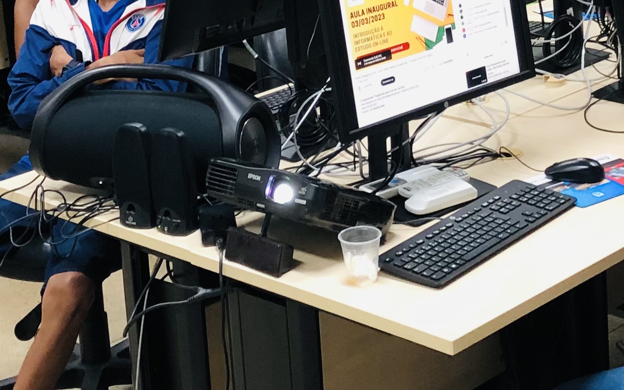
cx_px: 412
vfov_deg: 13.8
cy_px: -7
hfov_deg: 22.2
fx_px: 1581
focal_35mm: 93
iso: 50
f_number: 1.8
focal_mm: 4
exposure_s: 1/15
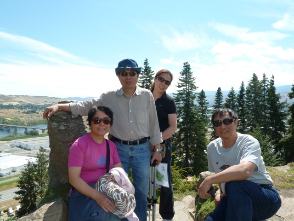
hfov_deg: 65.3
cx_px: 147
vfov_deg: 51.4
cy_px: 110
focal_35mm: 27
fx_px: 229
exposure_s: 1/500
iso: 100
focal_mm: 4.4
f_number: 4.5
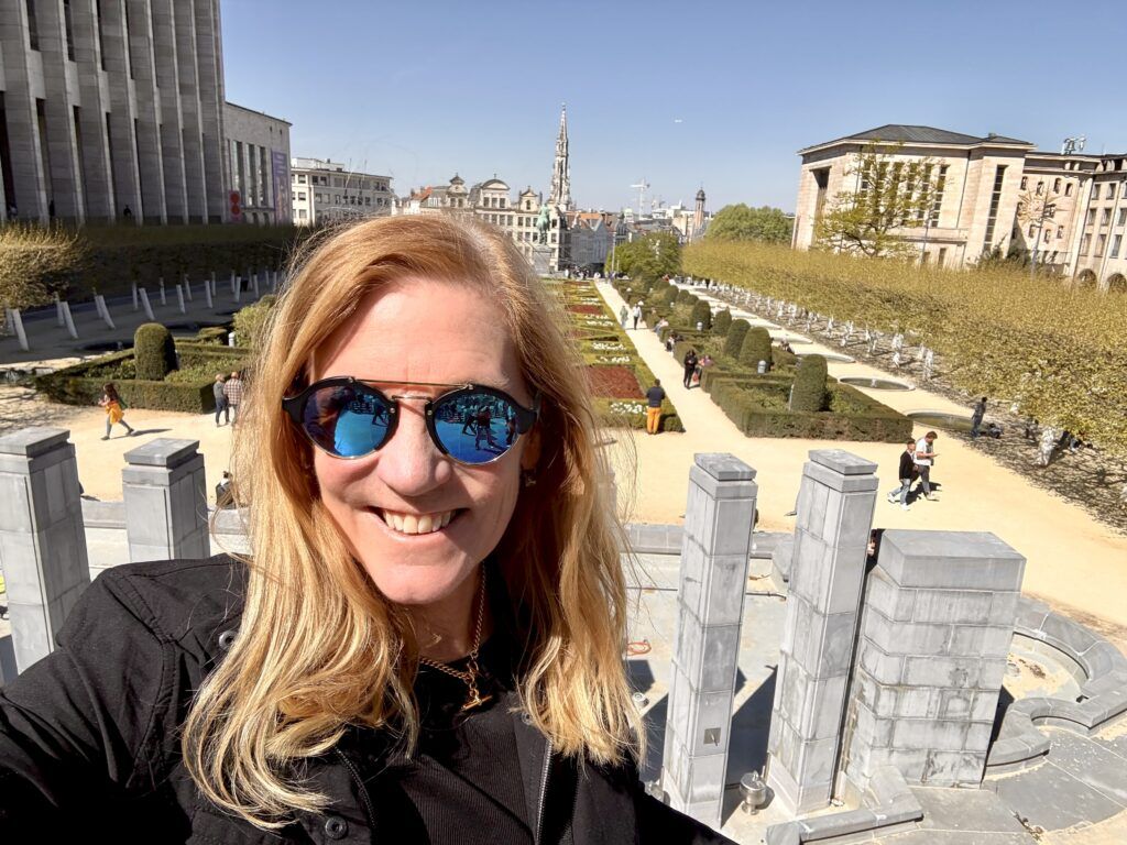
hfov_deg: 73.9
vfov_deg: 58.9
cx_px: 564
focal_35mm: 23
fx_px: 749
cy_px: 422
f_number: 1.9
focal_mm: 2.69
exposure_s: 1/1458
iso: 25
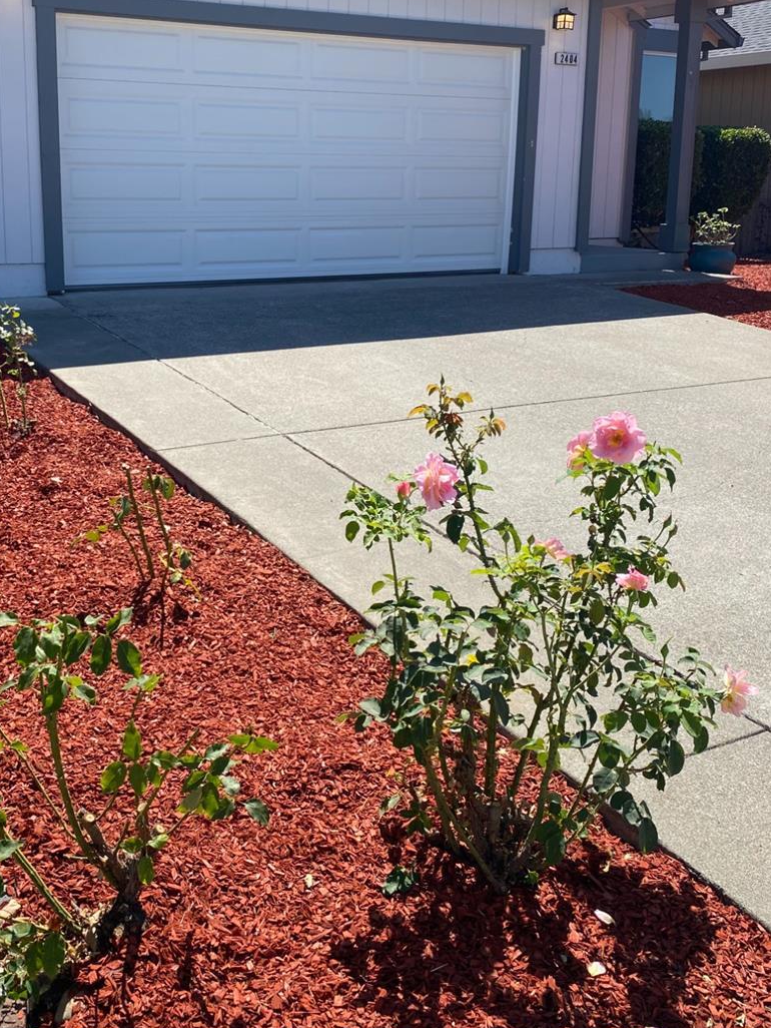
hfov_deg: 37.5
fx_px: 1128
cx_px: 281
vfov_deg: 48.7
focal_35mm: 38
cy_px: 412
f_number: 1.8
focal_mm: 4.25
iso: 32
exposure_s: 1/2105
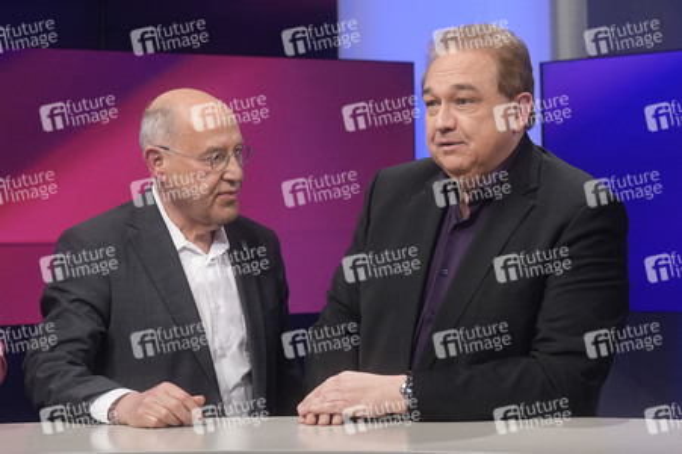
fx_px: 852
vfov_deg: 29.8
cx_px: 341
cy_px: 227
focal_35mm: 45
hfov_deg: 43.6
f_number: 2.2
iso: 640
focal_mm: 30
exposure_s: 1/250
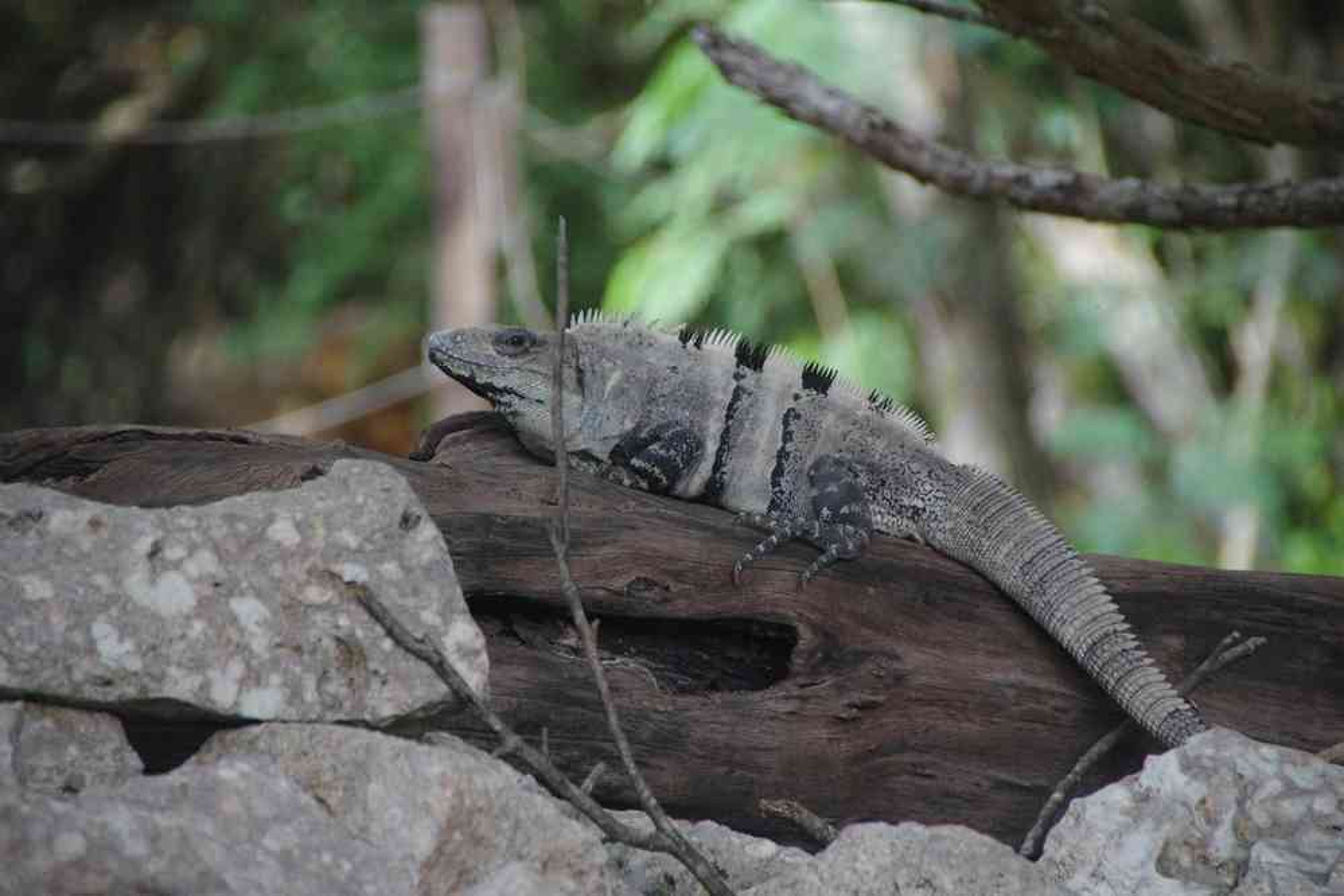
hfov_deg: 5.5
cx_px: 672
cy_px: 448
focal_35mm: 375
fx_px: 13999
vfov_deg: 3.7
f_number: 6.3
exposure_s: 1/250
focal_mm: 250
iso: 3200
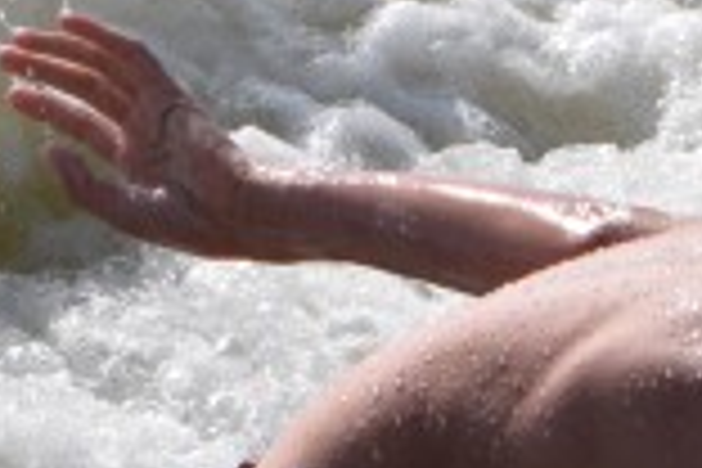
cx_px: 1386
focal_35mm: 542
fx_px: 10574
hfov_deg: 3.8
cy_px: 1107
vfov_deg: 2.5
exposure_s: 1/2000
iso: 400
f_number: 8
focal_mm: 55
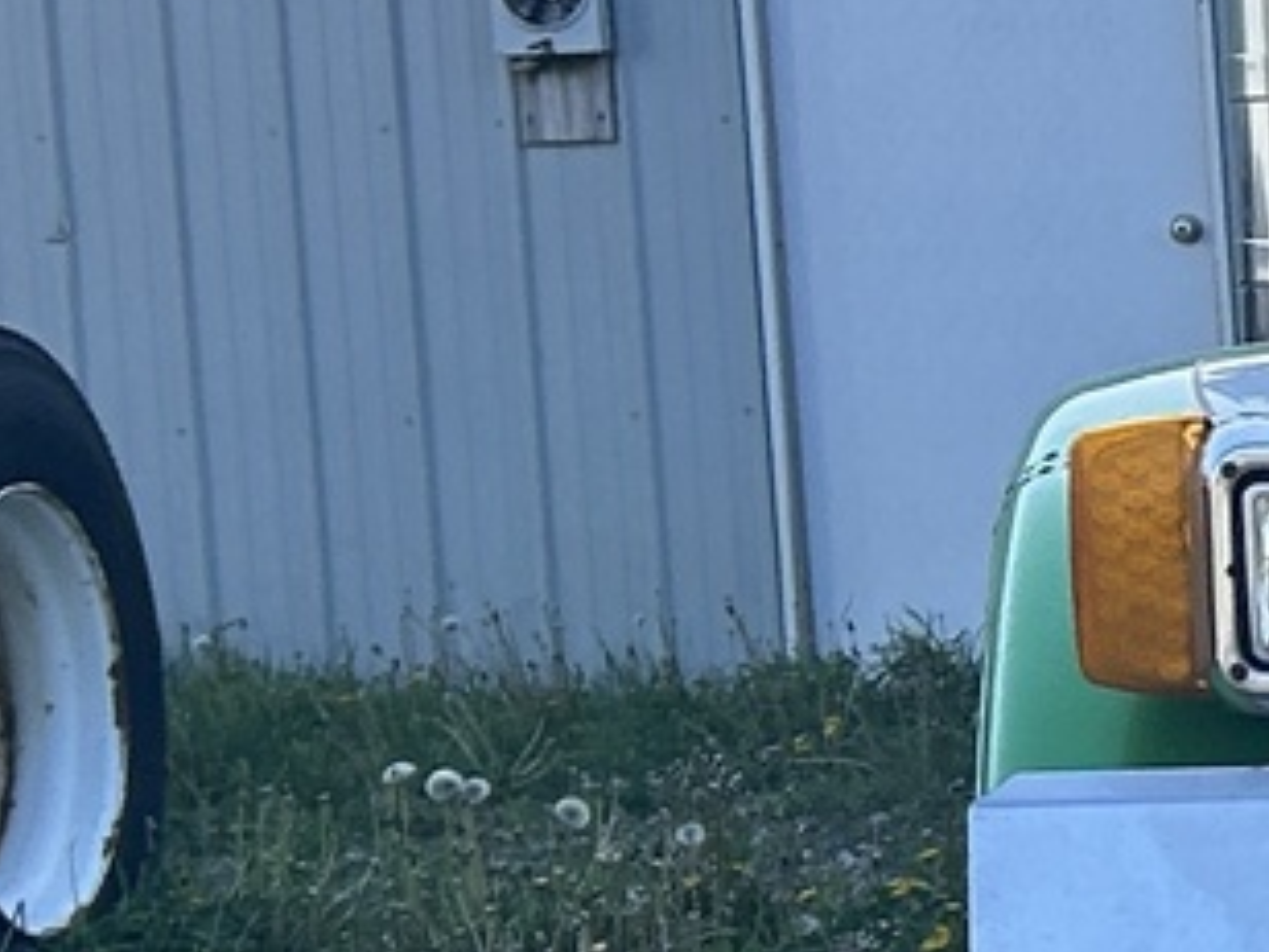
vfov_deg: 8.7
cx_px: 2991
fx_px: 6232
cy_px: 709
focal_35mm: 170
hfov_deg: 10.2
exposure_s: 1/1488
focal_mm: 5.7
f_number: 1.5
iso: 50
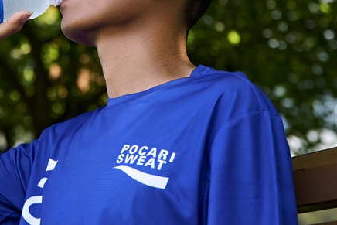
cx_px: 106
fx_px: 1292
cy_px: 4
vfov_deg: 9.9
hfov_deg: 14.8
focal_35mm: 138
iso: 320
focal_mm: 70
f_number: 4
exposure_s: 1/500
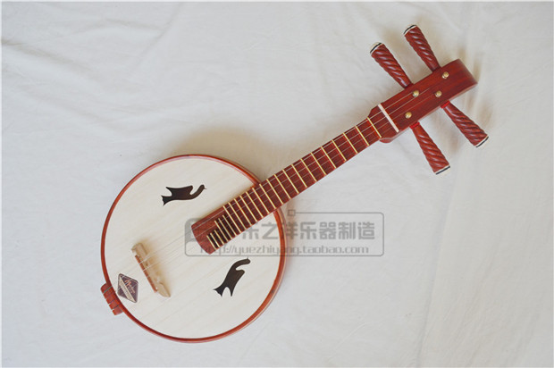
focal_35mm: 27
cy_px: 184
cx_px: 277
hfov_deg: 67.4
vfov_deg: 47.8
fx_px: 415
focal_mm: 18
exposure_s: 1/125
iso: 400
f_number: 5.6
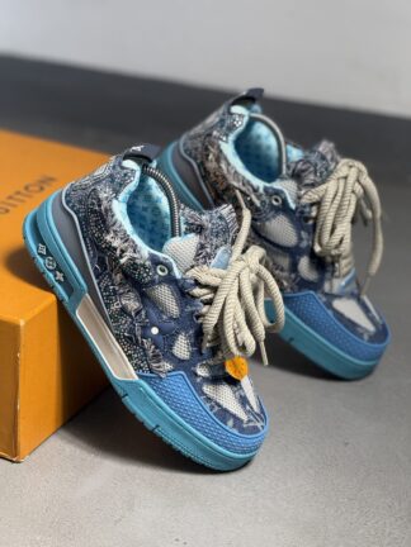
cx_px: 206
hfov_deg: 12.3
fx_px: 1900
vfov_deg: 16.4
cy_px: 274
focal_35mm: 120
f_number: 2.8
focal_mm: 15.66
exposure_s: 1/60
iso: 125
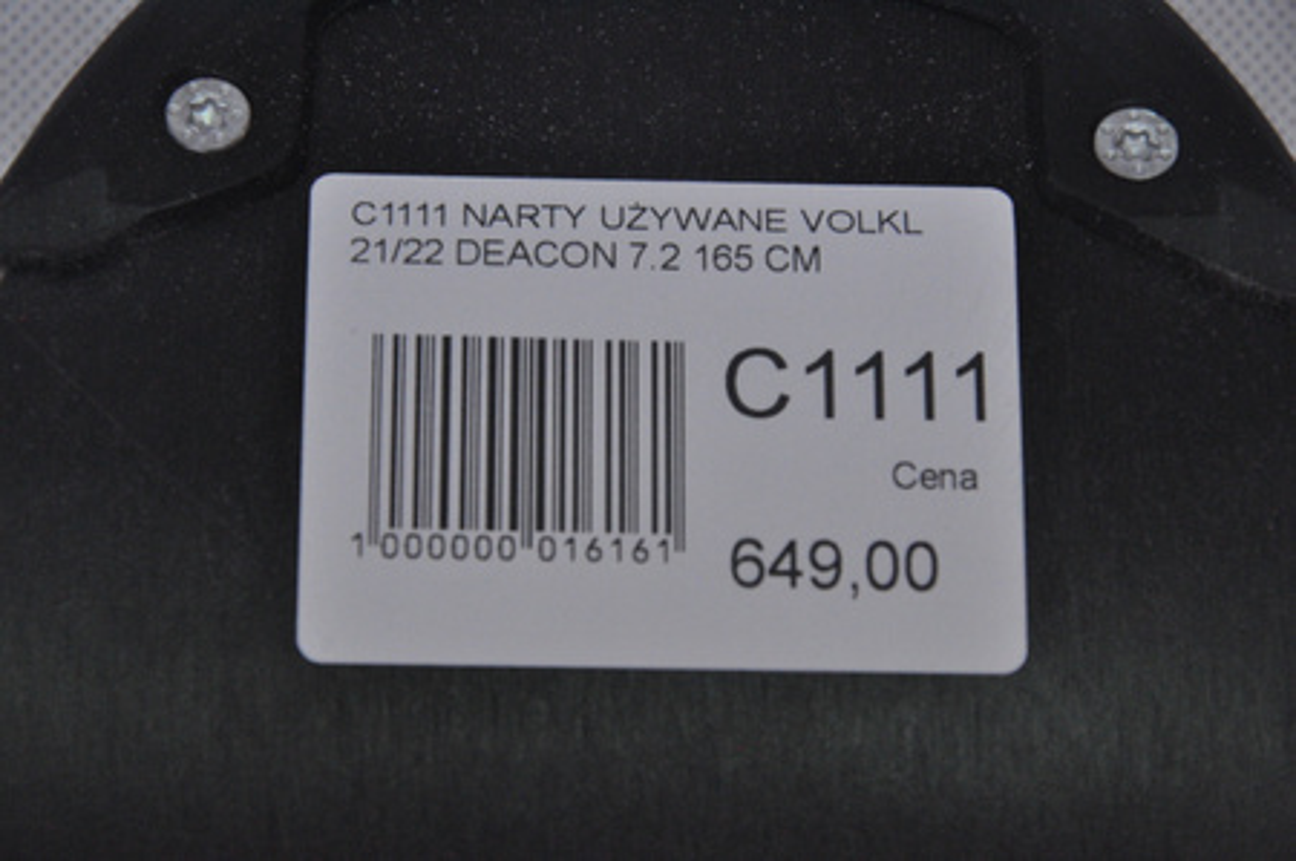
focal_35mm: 158
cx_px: 648
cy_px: 430
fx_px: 5664
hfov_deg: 13.1
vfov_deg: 8.7
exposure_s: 1/125
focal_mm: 105
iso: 3200
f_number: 9.5
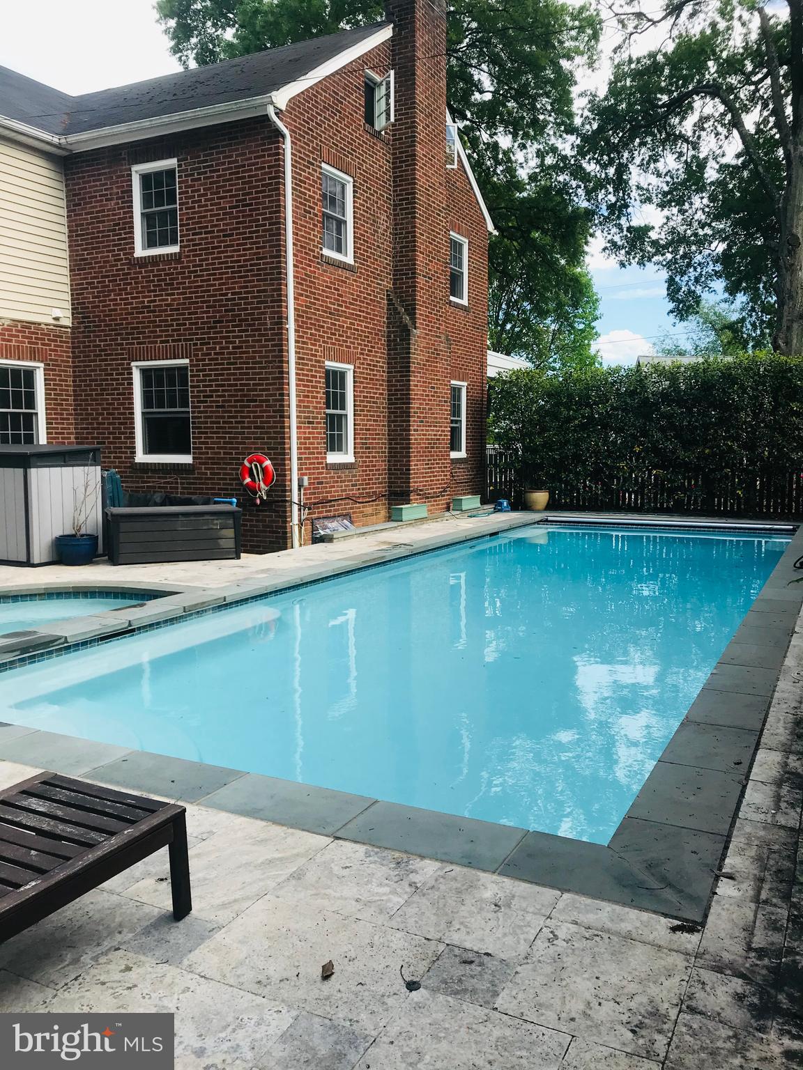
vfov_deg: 63.4
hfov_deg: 49.7
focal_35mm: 28
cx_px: 402
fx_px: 866
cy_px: 535
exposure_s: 1/887
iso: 20
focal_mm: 3.99
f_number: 1.8
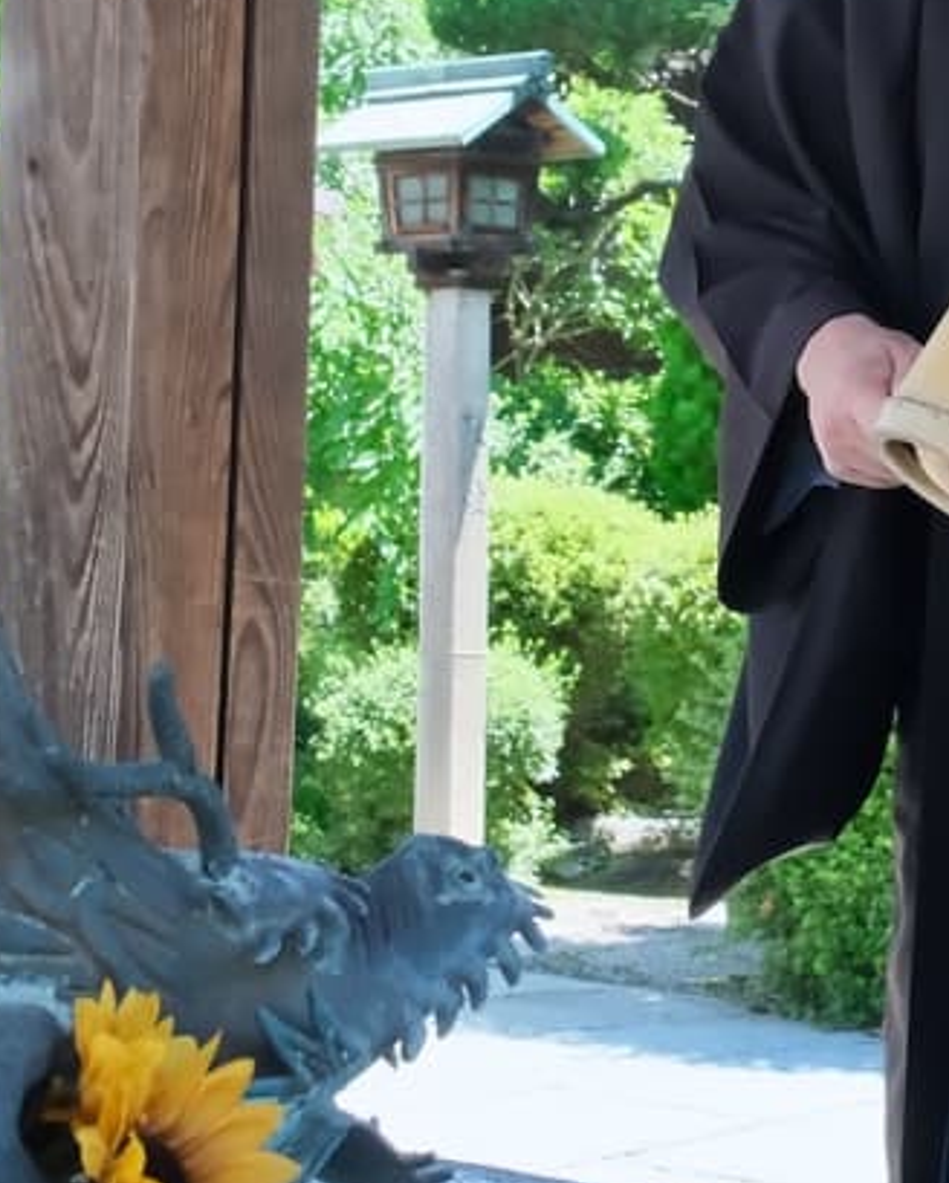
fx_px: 3471
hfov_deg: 15.2
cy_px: 372
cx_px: 1042
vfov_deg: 19.3
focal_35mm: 99
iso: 1600
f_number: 7.1
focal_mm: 20
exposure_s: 1/200
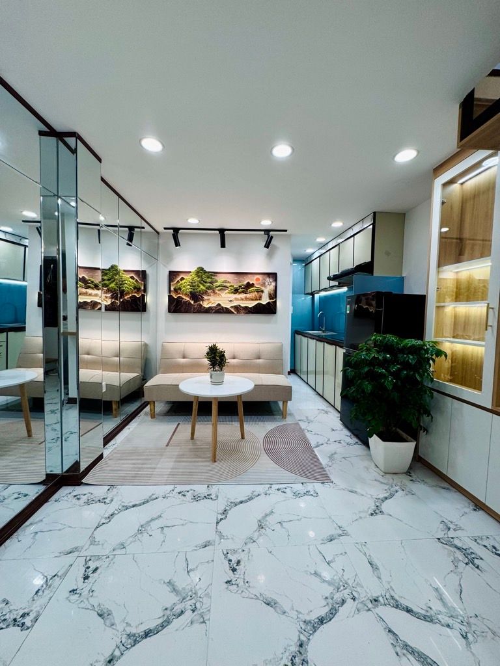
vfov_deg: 102.1
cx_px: 250
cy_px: 333
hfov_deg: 85.7
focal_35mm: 14
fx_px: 270
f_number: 2.2
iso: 80
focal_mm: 2.22
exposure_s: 1/100
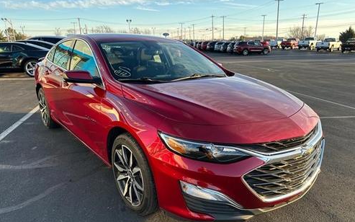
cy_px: 123
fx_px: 252
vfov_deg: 47.5
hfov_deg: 70.4
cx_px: 180
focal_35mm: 26
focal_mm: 6.86
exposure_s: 1/496
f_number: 1.78
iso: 80
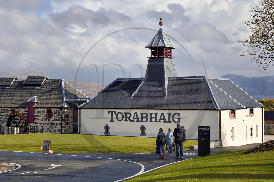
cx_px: 137
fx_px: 532
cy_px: 91
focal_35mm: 70
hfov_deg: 28.9
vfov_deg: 19.4
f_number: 13
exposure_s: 1/250
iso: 200
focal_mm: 70
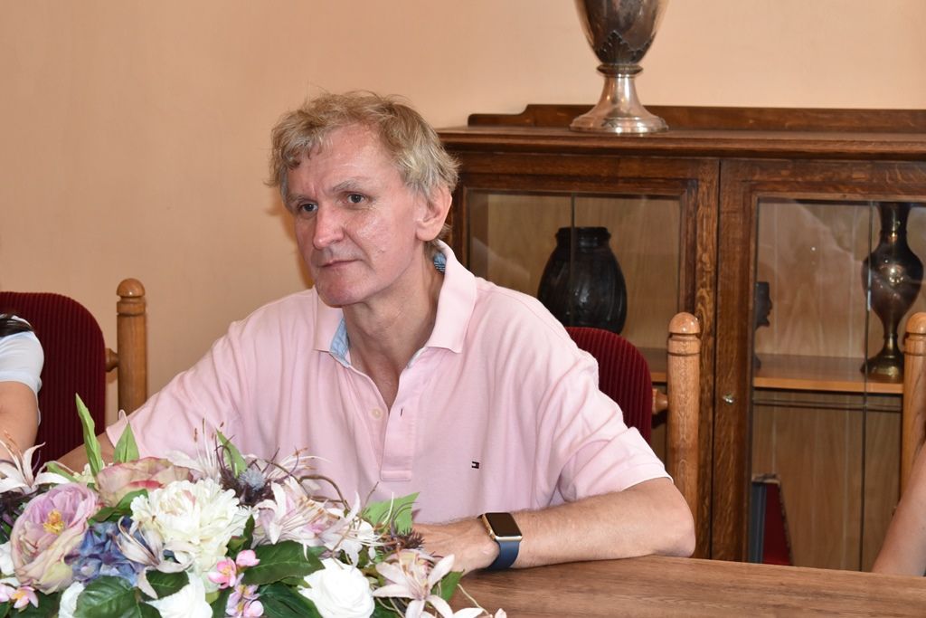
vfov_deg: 16.6
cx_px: 463
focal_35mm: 82
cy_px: 309
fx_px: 2122
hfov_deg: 24.6
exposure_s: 1/100
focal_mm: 55
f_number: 6.3
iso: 1400
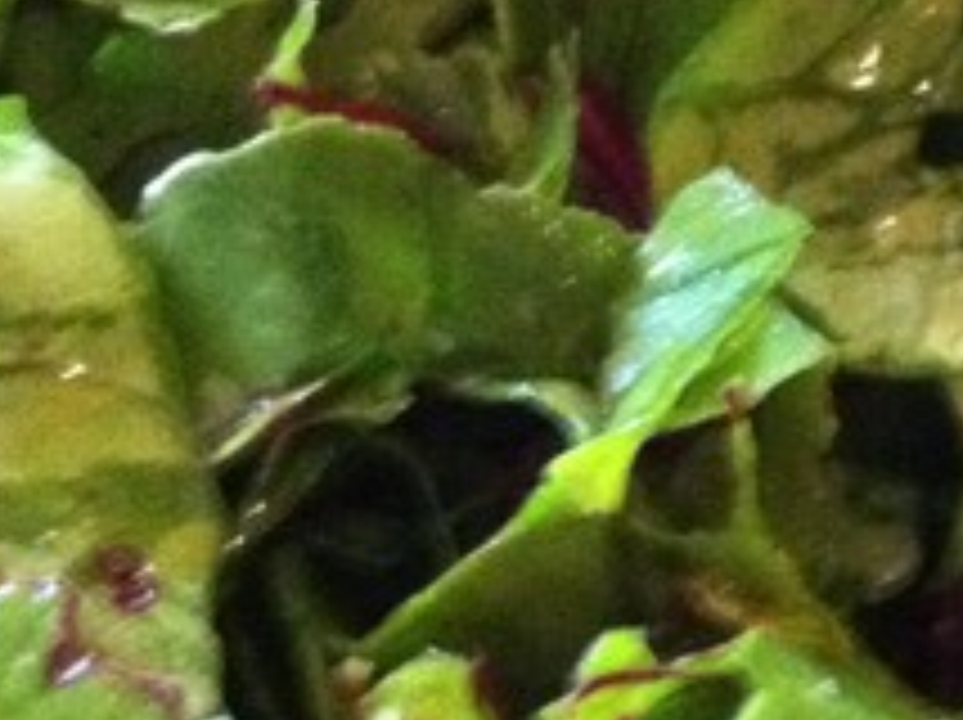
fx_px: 3640
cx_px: 724
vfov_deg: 11.3
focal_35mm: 131
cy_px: 454
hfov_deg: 15.0
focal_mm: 3.85
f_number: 2.8
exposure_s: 1/15
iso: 1000
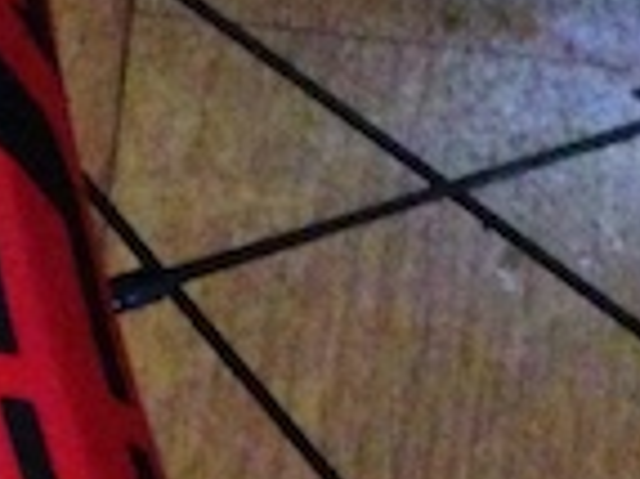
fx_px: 3418
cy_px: 1168
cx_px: -1128
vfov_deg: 7.5
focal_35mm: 185
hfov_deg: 9.1
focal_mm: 4.13
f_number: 2.4
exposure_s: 1/15
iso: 800
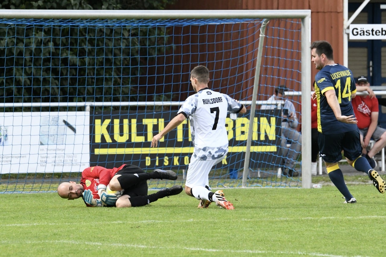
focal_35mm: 350
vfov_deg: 3.9
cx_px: 193
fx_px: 3752
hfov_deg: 5.9
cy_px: 128
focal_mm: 350
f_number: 11
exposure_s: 1/1600
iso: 5000
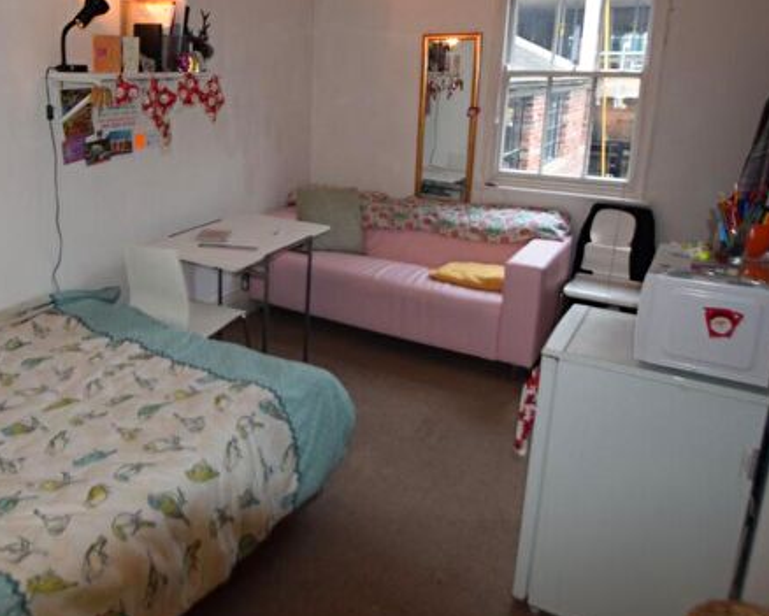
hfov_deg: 62.4
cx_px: 256
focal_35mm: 27
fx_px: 615
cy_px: 237
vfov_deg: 52.7
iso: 800
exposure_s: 1/80
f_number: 4.5
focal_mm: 12
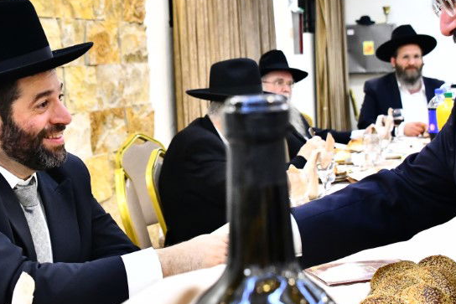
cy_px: 121
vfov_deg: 18.9
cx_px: 178
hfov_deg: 28.0
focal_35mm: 72
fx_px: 912
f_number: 5.6
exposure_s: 1/125
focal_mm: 34
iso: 4000
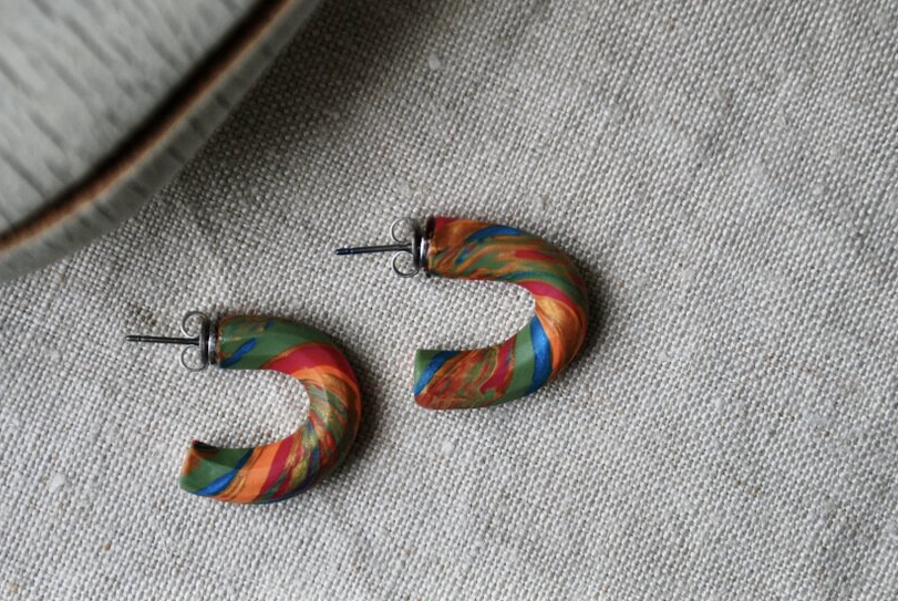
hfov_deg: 25.4
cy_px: 272
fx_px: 1988
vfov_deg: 17.2
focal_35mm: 80
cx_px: 399
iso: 400
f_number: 5.3
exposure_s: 1/30
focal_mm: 45
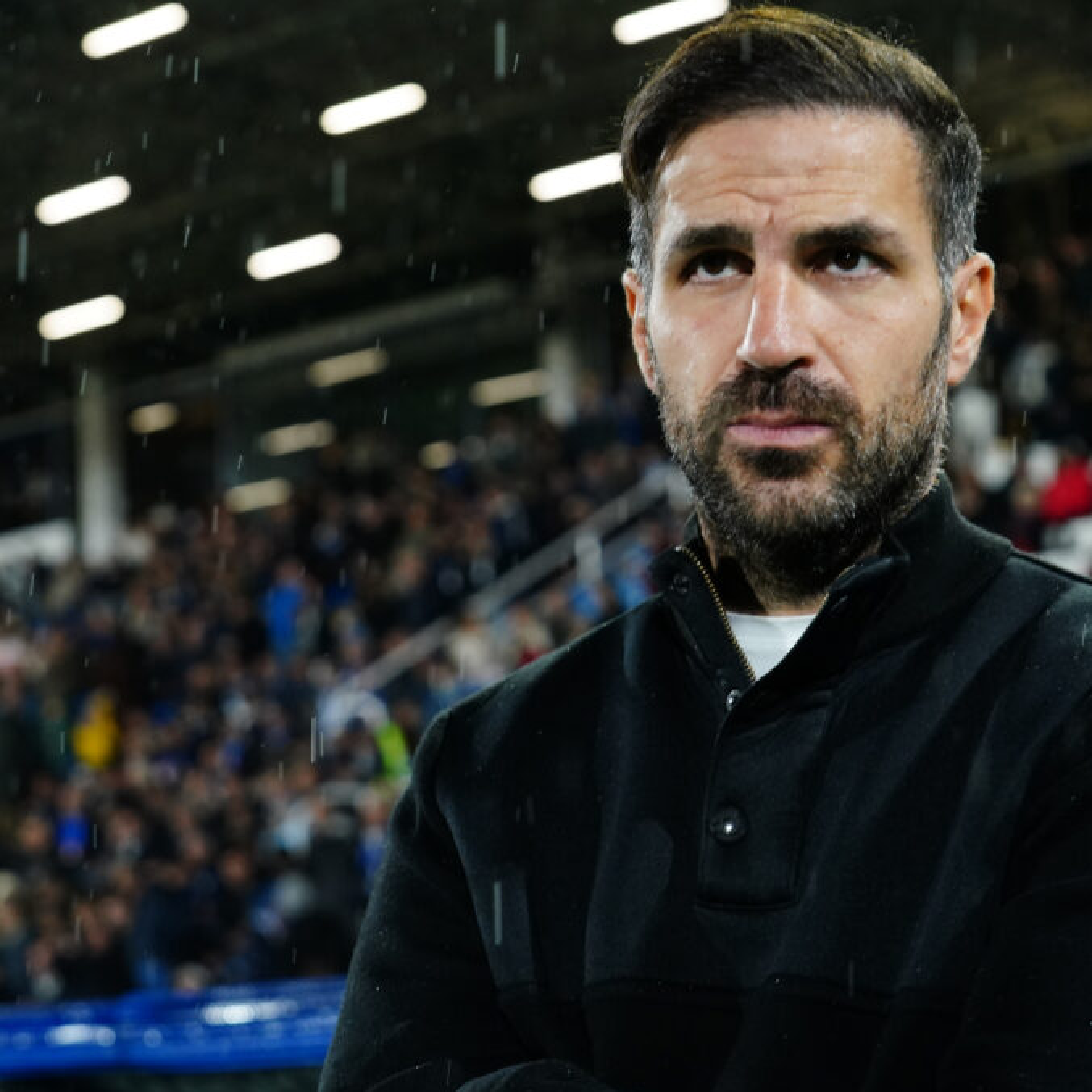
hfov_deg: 19.3
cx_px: 684
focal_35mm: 90
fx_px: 3212
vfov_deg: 19.3
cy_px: 549
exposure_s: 1/320
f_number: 5.6
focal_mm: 70
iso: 2500
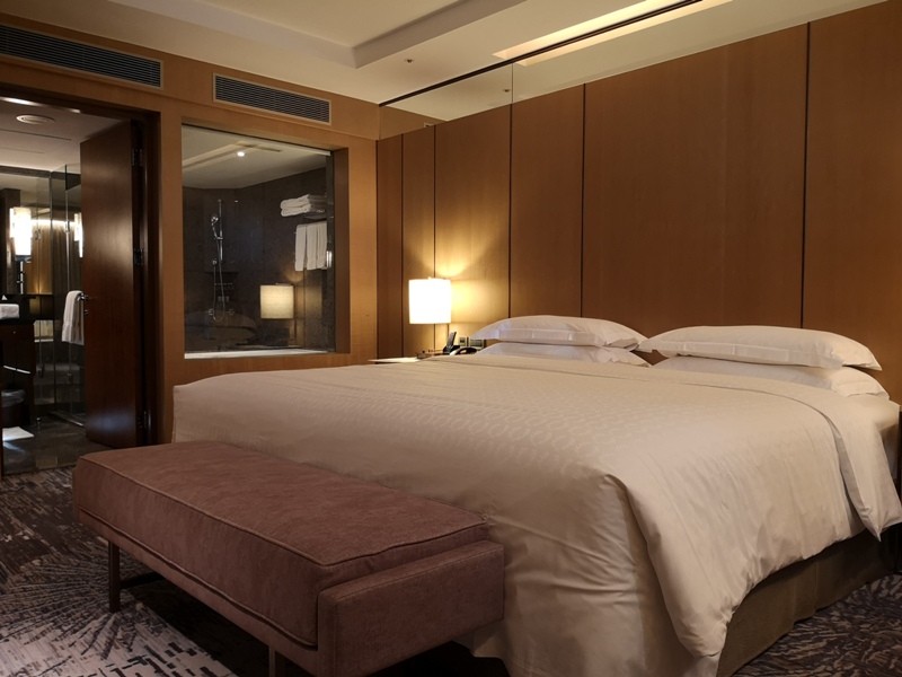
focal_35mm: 27
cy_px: 338
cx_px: 451
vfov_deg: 51.4
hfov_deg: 65.3
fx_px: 704
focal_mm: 3.95
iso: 320
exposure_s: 1/33.3
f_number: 1.8
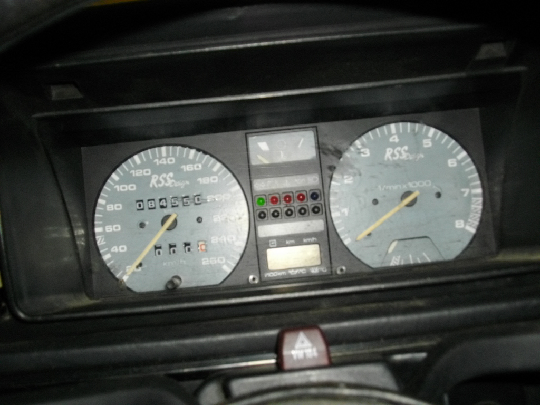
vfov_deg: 36.0
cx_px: 270
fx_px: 624
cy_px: 202
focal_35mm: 40
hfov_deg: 46.8
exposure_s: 1/50
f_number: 3.2
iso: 200
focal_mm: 7.1
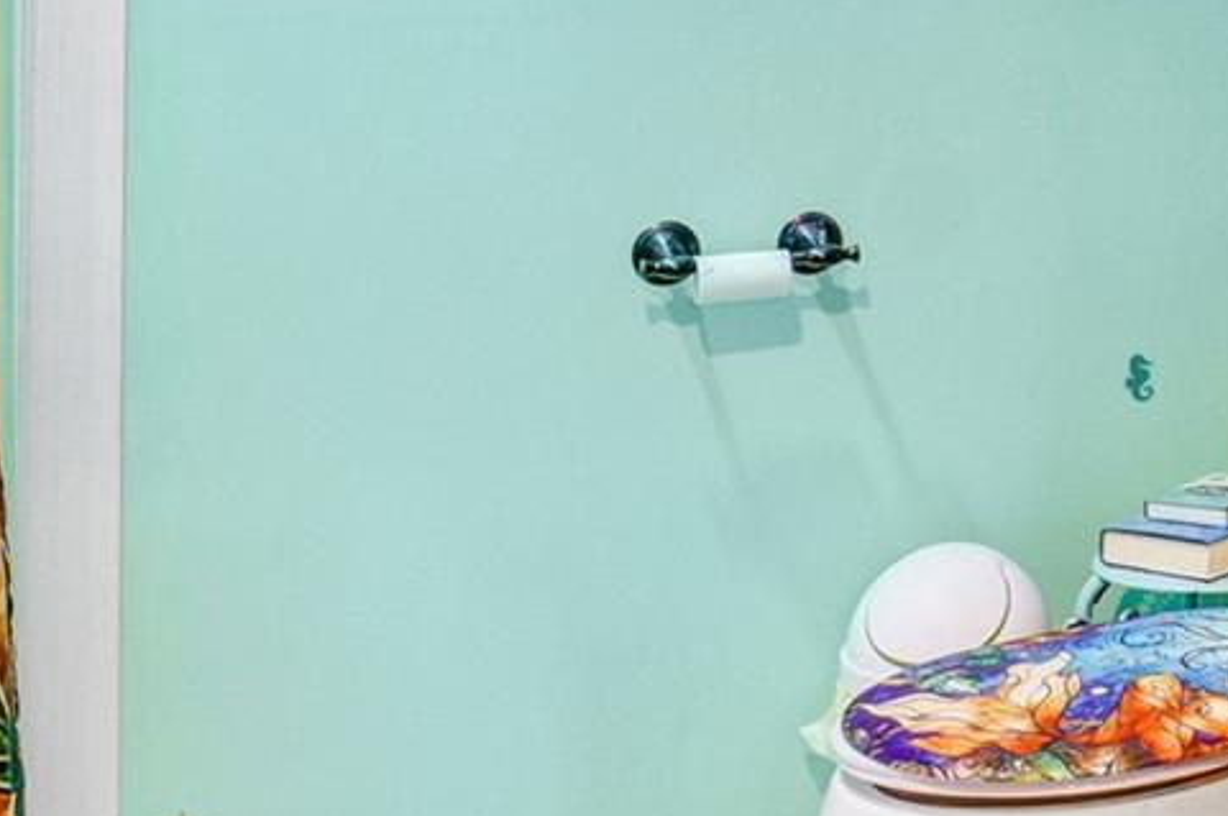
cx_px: 1696
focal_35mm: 64
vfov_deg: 19.9
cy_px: -170
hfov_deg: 25.8
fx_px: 2181
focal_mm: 10
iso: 250
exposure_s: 1
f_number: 9
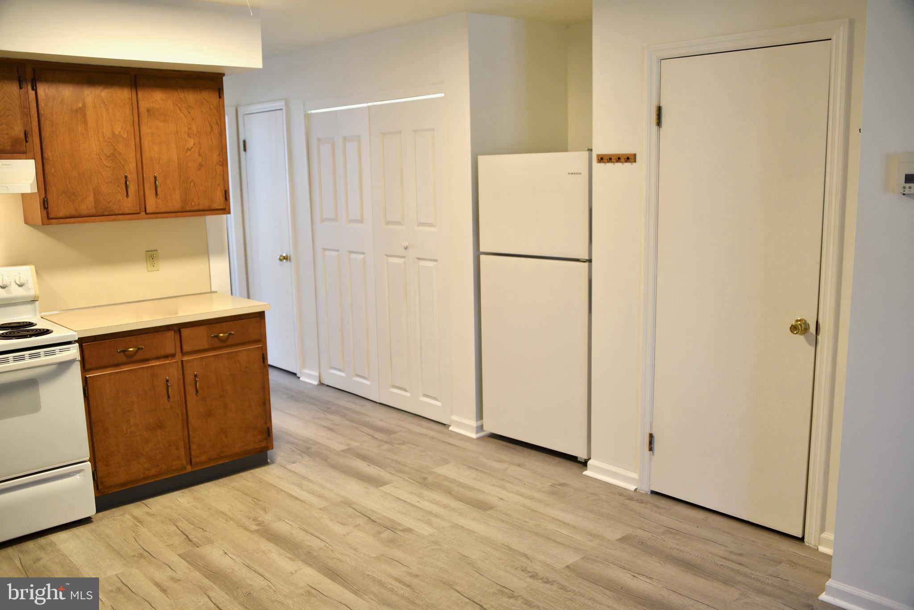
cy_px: 305
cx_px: 457
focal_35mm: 32
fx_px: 813
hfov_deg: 58.7
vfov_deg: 41.1
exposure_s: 1/60
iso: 500
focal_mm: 32
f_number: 4
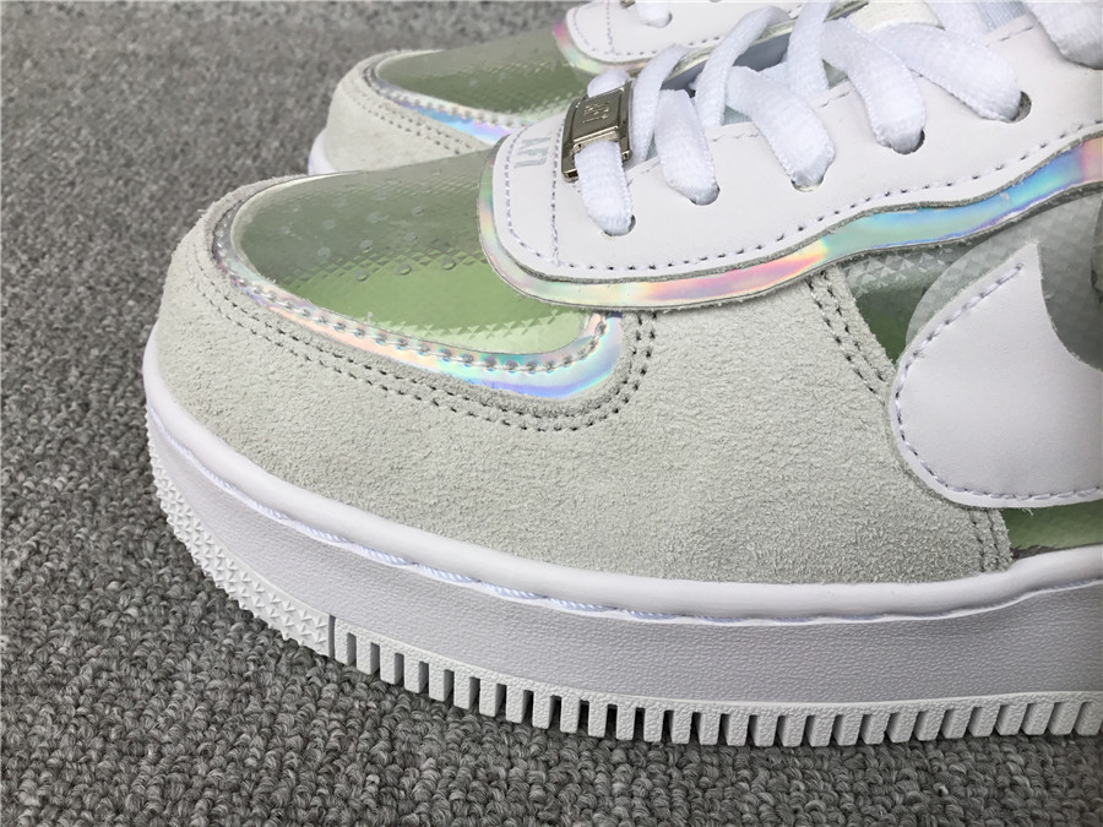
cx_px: 552
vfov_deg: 45.4
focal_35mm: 31
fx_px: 988
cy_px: 414
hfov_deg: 58.4
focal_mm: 3.3
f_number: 2.4
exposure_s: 1/146
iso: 25
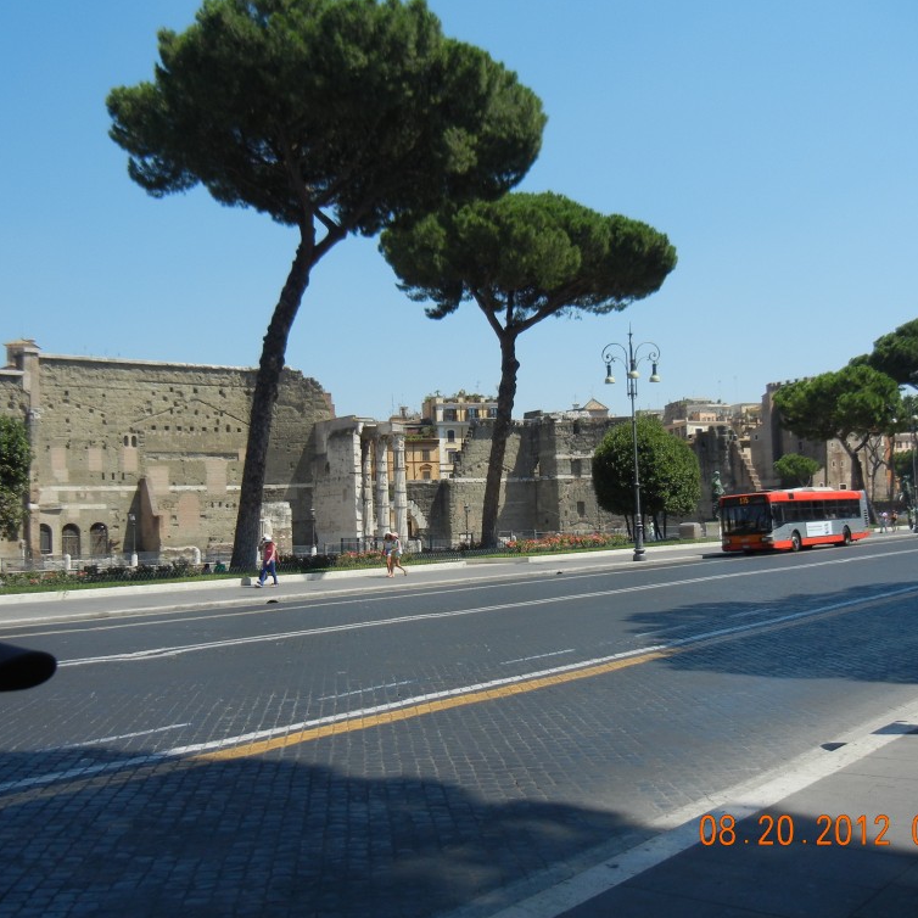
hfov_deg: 46.0
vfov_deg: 46.0
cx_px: 459
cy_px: 460
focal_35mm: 36
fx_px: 1080
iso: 160
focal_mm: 5.4
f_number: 7
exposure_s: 1/372
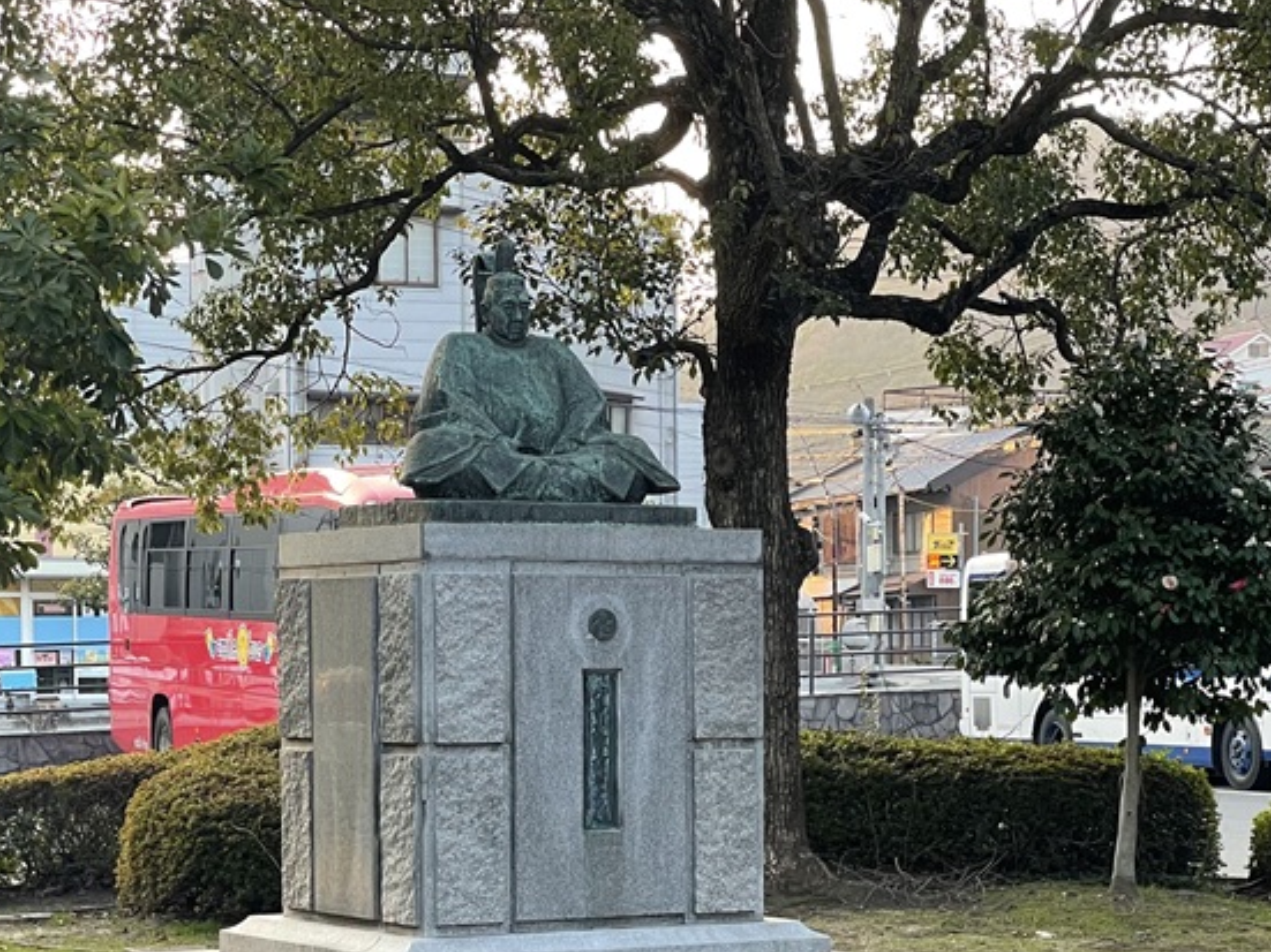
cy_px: 592
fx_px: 2496
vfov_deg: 21.6
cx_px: 616
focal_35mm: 68
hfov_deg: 28.6
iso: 50
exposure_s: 1/99
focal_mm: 6
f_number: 2
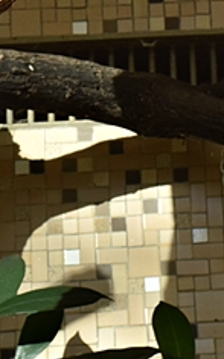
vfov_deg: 8.9
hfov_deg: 5.6
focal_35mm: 233
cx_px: 148
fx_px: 2277
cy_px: -51
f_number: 8
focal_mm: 35
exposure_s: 1/250
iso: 360
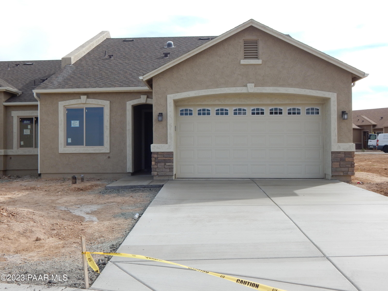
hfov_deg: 54.0
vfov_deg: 41.8
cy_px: 146
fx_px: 381
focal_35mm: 34
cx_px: 194
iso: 125
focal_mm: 6.1
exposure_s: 1/1250
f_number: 3.3
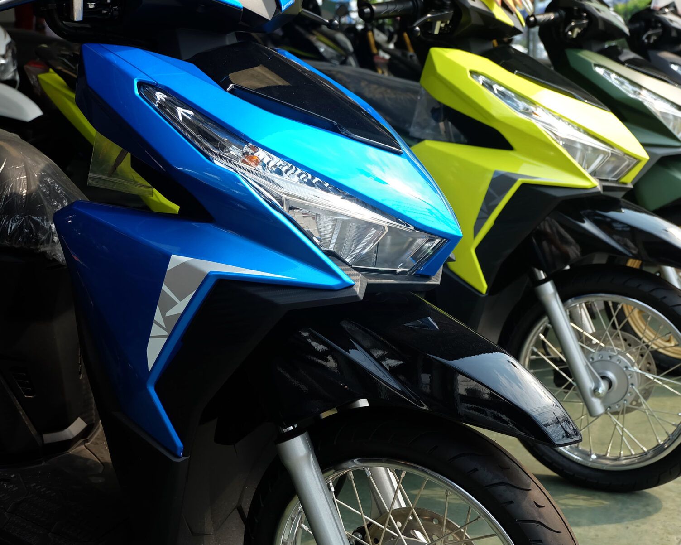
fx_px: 927
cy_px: 236
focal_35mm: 46
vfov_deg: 32.7
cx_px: 391
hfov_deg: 40.2
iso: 200
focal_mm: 24.3
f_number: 4.5
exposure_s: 1/280
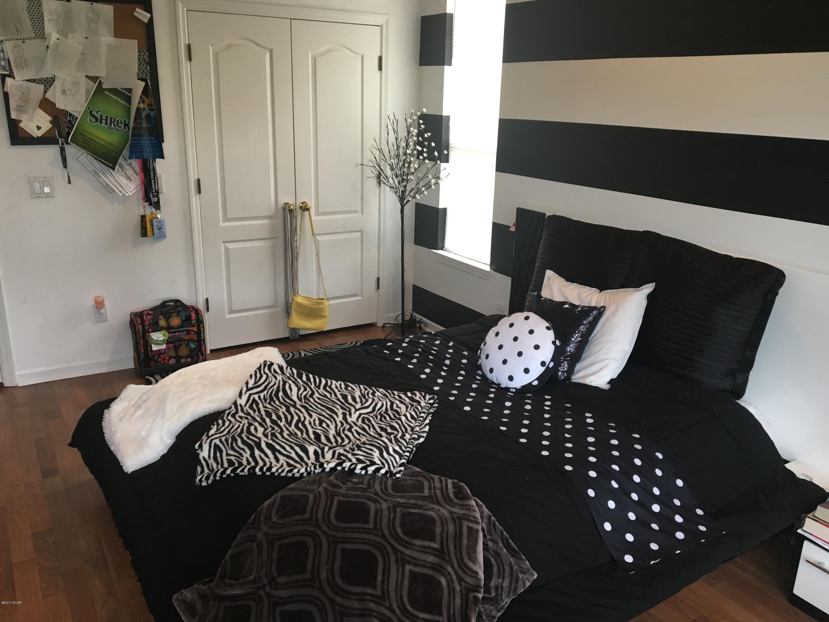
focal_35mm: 29
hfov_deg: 61.7
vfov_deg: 48.2
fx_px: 695
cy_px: 311
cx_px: 414
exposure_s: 1/30
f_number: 2.2
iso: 100
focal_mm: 4.15
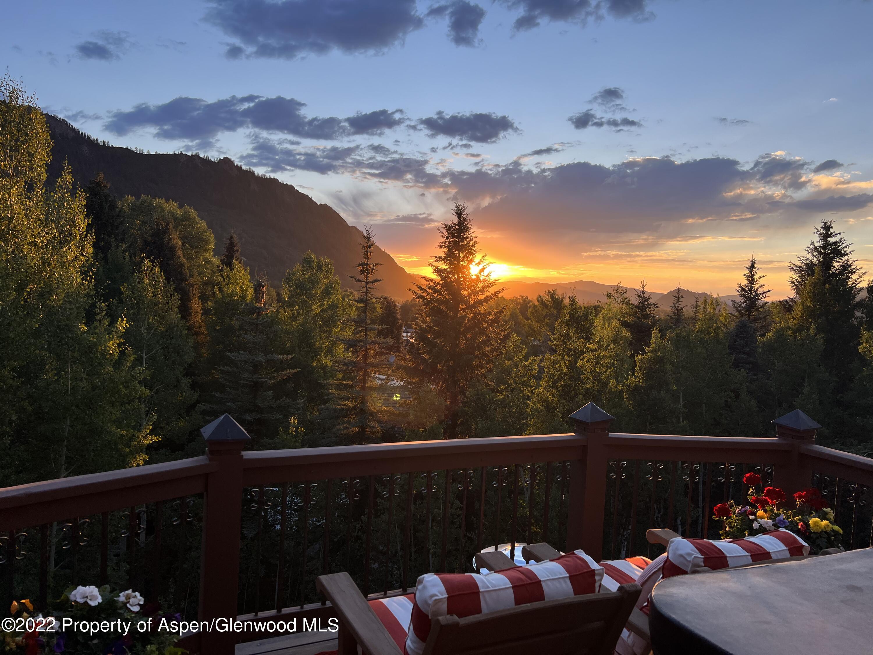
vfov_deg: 53.1
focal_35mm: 26
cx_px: 436
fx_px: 656
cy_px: 328
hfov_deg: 67.3
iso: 50
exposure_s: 1/692
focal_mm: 5.7
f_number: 1.5
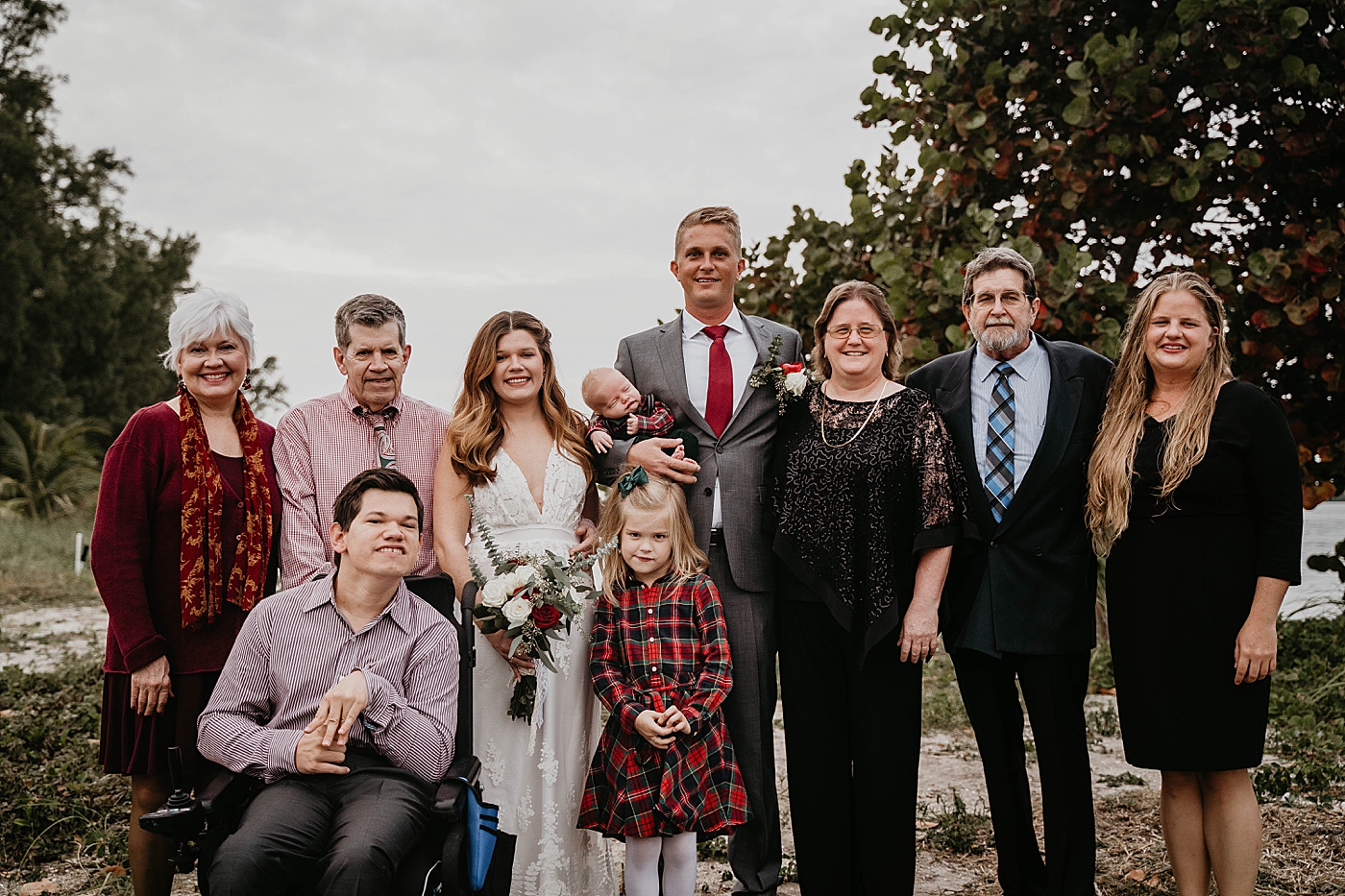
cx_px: 672
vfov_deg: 32.6
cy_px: 448
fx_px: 1532
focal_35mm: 41
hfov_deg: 47.4
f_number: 2.8
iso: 640
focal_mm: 41
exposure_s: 1/250
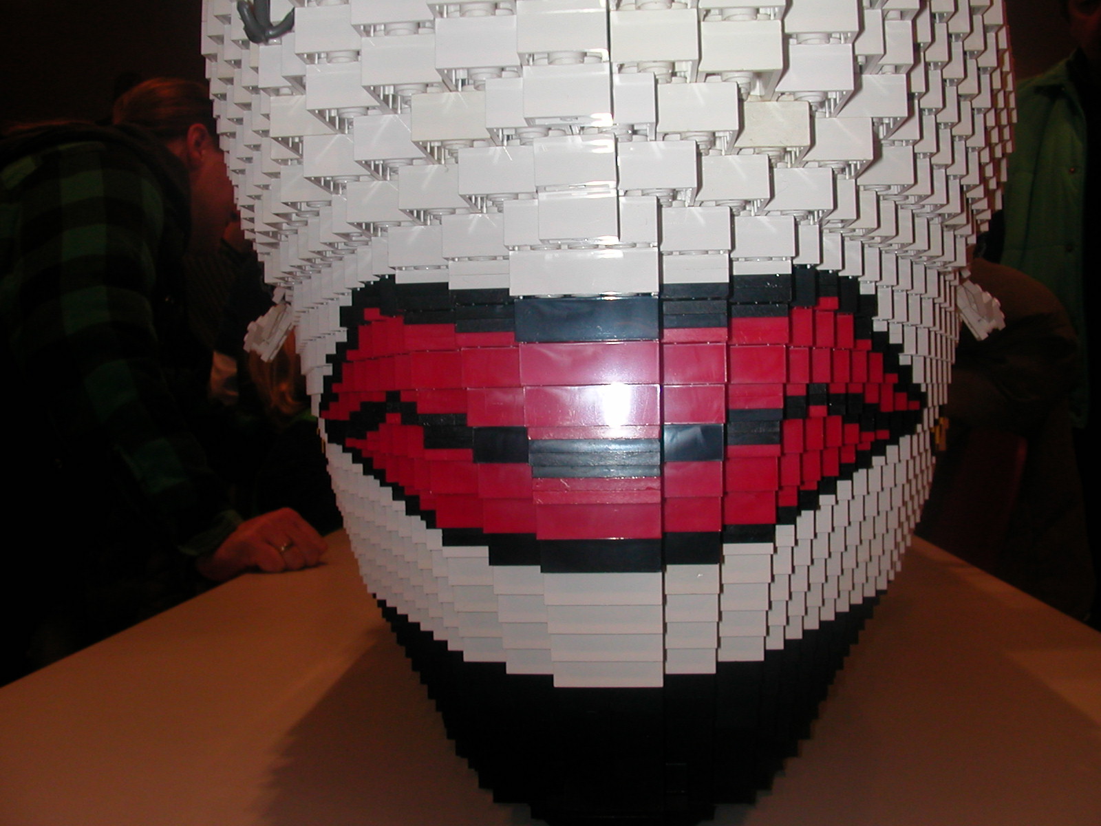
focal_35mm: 37
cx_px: 550
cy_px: 413
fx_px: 1177
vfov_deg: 38.7
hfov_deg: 50.1
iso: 100
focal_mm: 5.6
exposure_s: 1/59.9
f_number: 4.5
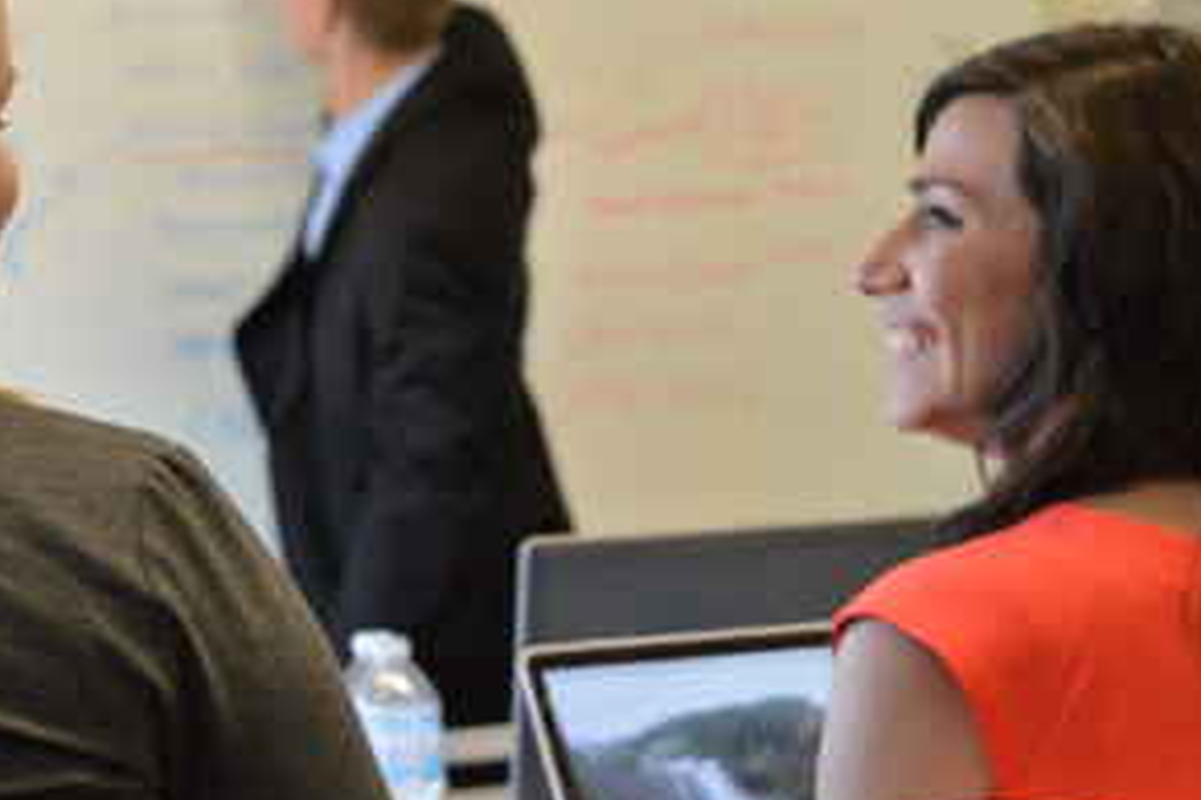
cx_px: 537
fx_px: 3757
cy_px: 283
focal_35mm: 113
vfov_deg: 12.1
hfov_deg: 18.2
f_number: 4.5
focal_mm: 55
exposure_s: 1/100
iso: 1400
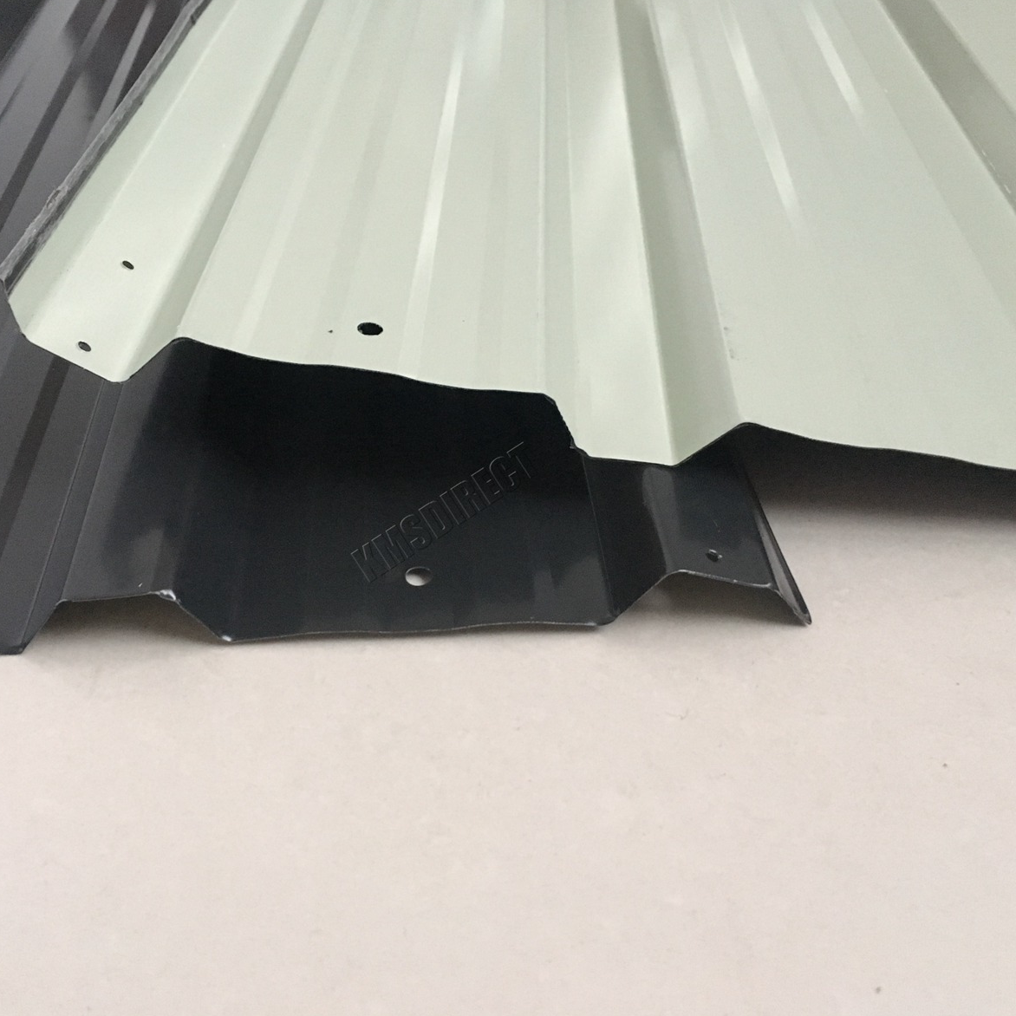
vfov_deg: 47.2
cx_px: 447
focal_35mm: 35
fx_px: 1162
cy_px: 512
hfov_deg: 47.1
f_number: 2.2
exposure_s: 1/17
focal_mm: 4.15
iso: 320
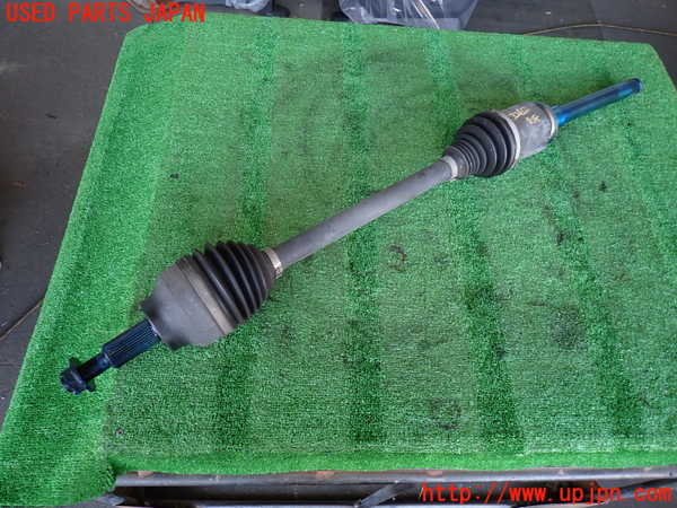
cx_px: 338
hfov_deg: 69.4
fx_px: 489
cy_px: 254
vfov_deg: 54.9
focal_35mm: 25
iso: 100
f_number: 2
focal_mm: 4.5
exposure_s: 1/60
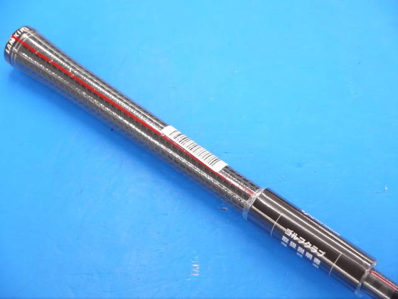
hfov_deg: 23.3
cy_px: 150
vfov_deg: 17.6
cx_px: 199
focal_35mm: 84
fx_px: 966
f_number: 5.6
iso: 800
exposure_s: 1/125
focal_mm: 42
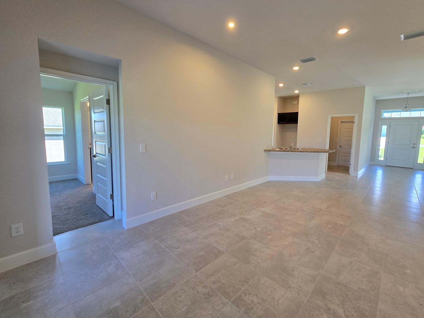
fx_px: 171
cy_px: 152
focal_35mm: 14
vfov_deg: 85.6
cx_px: 223
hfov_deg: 102.0
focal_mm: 2.2
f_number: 2.2
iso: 64
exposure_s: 1/60
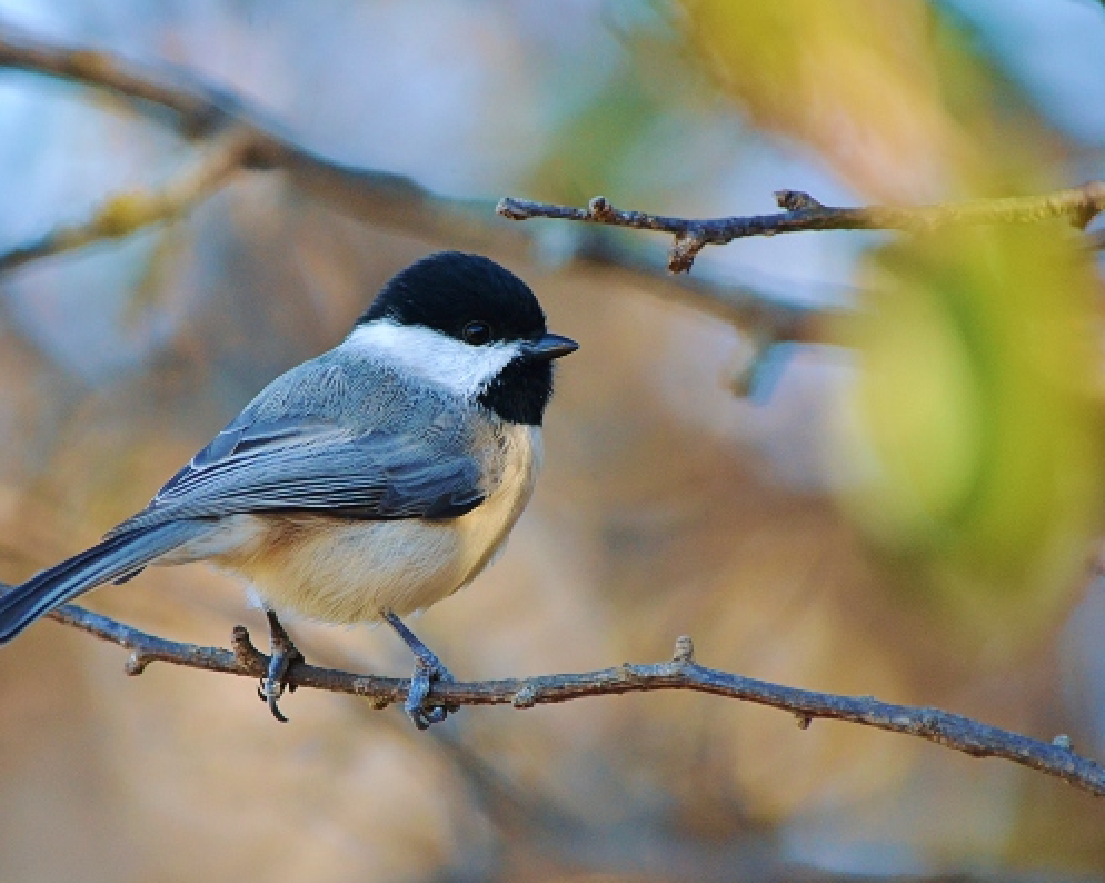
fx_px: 16669
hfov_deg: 3.8
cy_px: 443
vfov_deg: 3.0
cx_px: 469
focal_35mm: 510
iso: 1600
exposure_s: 1/500
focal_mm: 300
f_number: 5.6
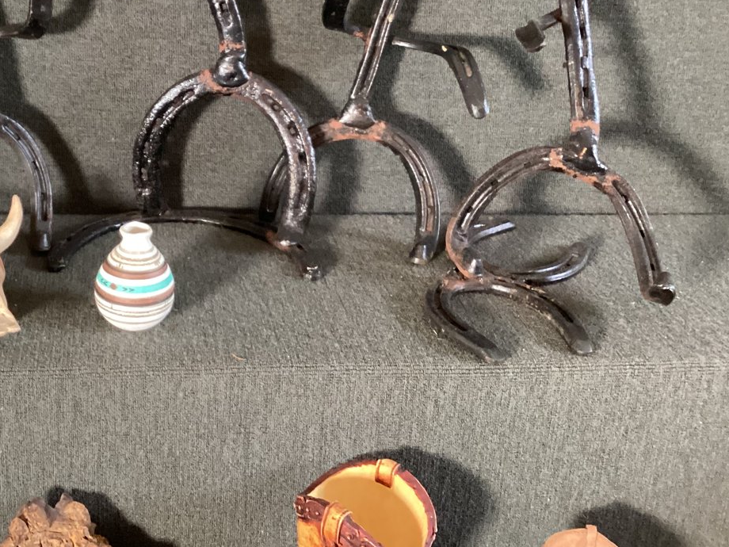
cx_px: 168
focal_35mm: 51
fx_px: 1074
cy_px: 122
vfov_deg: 28.1
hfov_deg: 36.5
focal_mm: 3.3
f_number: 2.4
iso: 500
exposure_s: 1/25
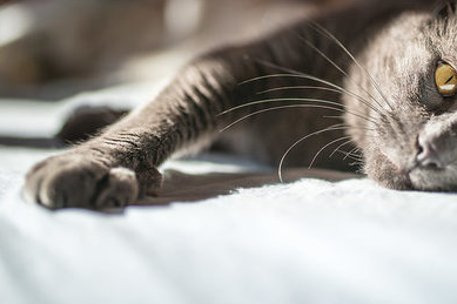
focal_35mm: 54
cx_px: 331
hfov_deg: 36.2
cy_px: 76
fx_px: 685
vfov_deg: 24.8
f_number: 1.4
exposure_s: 1/3200
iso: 100
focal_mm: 35
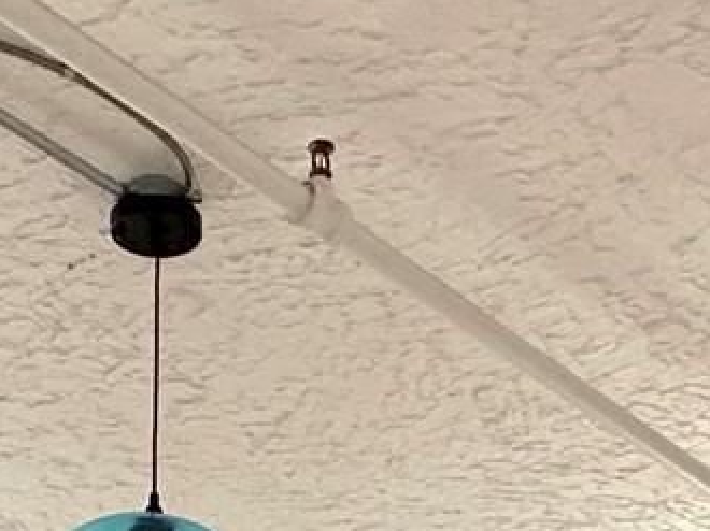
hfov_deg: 22.5
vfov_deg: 12.8
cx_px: 306
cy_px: 1288
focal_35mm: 87
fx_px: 1783
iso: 250
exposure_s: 1/99
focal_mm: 2.22
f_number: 2.2
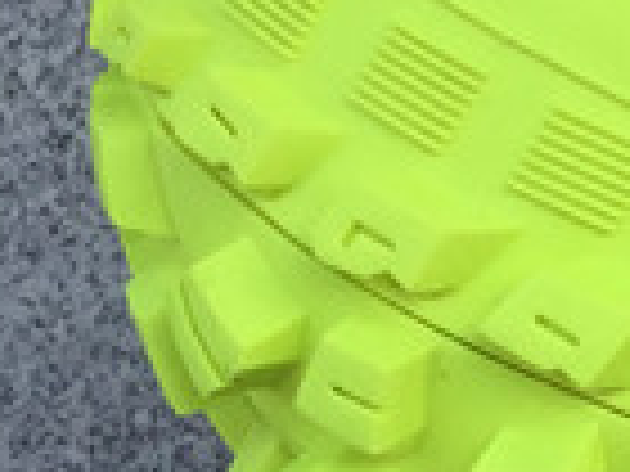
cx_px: 1454
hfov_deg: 9.0
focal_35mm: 200
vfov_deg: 7.4
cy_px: 573
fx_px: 3640
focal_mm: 3.3
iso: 25
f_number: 2.4
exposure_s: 1/494
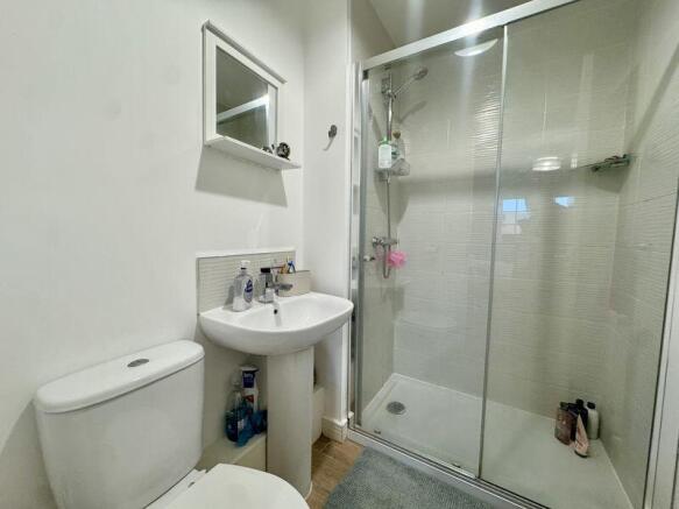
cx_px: 340
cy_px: 254
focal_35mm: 14
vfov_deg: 85.7
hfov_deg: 102.1
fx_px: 275
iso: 160
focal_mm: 2.22
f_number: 2.2
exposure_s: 1/100
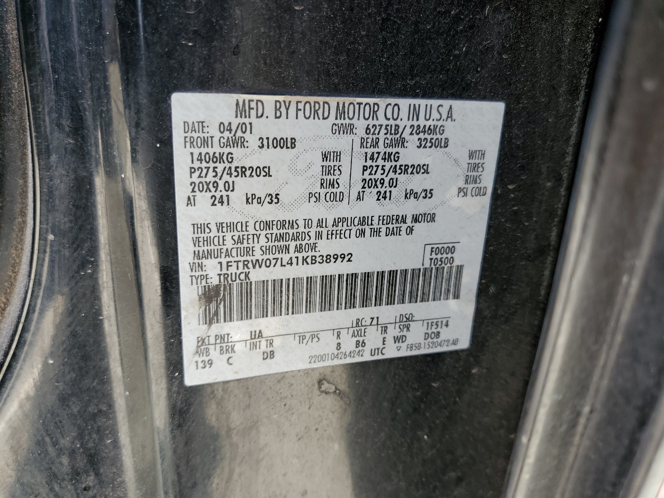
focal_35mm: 26
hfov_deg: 67.3
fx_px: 499
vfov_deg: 53.1
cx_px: 332
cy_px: 249
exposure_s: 1/120
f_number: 1.5
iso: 52
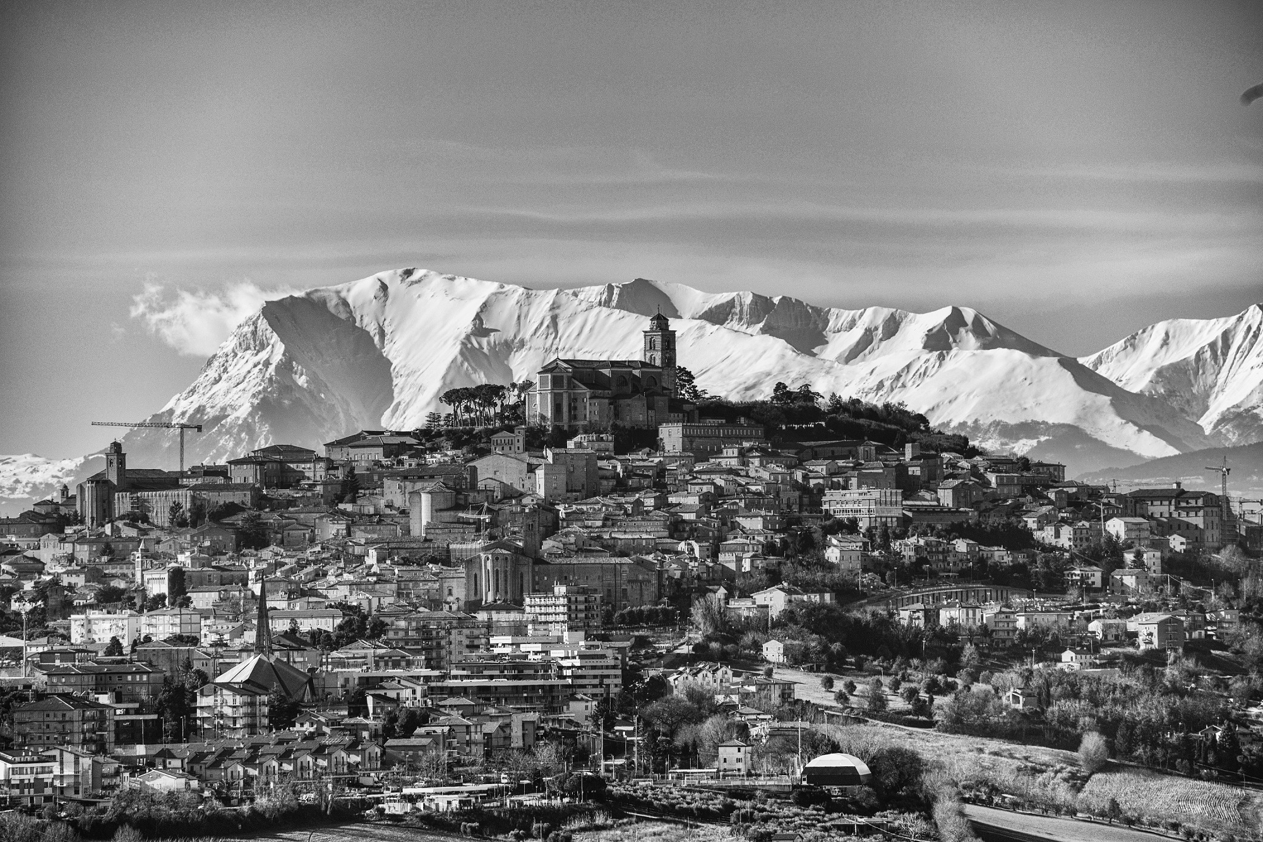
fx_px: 10526
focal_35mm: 300
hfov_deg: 6.9
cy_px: 421
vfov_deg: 4.6
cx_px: 632
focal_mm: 300
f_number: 8
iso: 100
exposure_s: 1/800
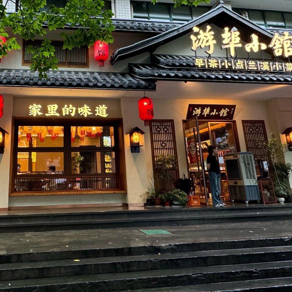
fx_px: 296
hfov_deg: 50.8
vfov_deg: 51.8
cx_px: 81
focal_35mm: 31
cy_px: 104
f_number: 2.2
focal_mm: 2.22
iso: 250
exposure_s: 1/99
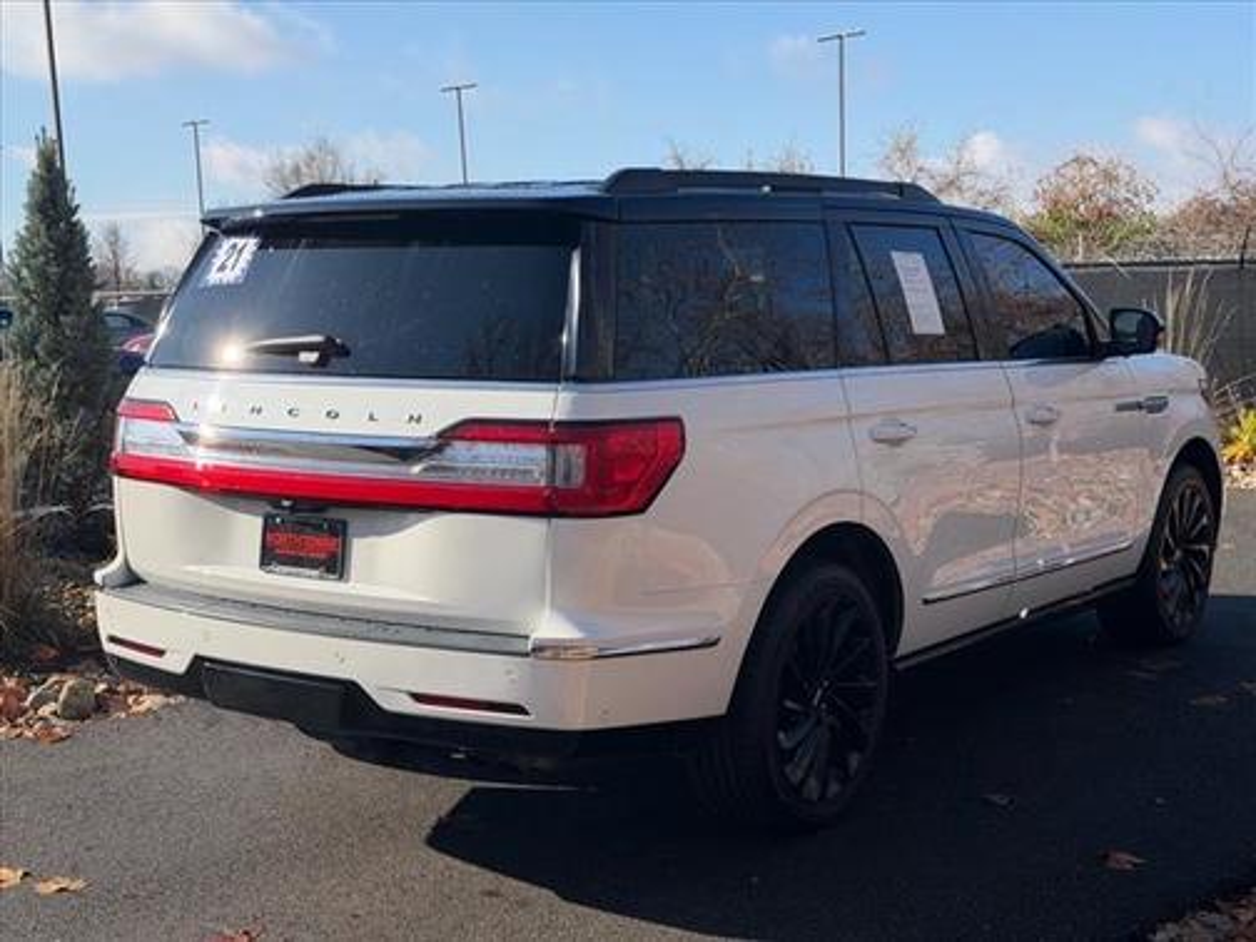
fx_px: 1742
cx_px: 628
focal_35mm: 48
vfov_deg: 30.3
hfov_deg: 39.7
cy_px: 471
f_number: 1.78
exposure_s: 1/4329
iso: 80
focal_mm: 6.76
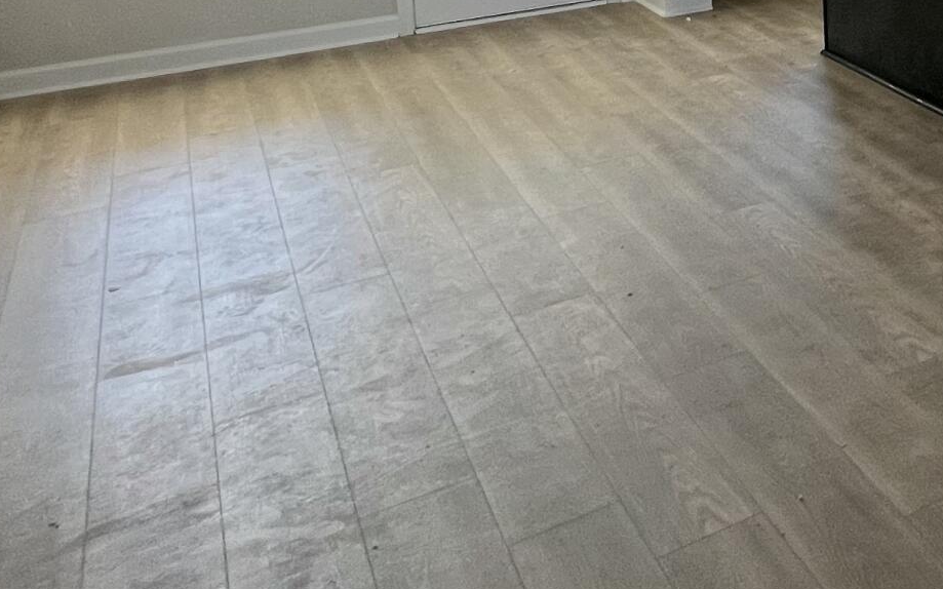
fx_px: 1156
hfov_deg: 29.7
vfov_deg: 24.2
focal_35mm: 45
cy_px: -221
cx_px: 1365
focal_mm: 1.57
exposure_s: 1/99
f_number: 1.8
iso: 80
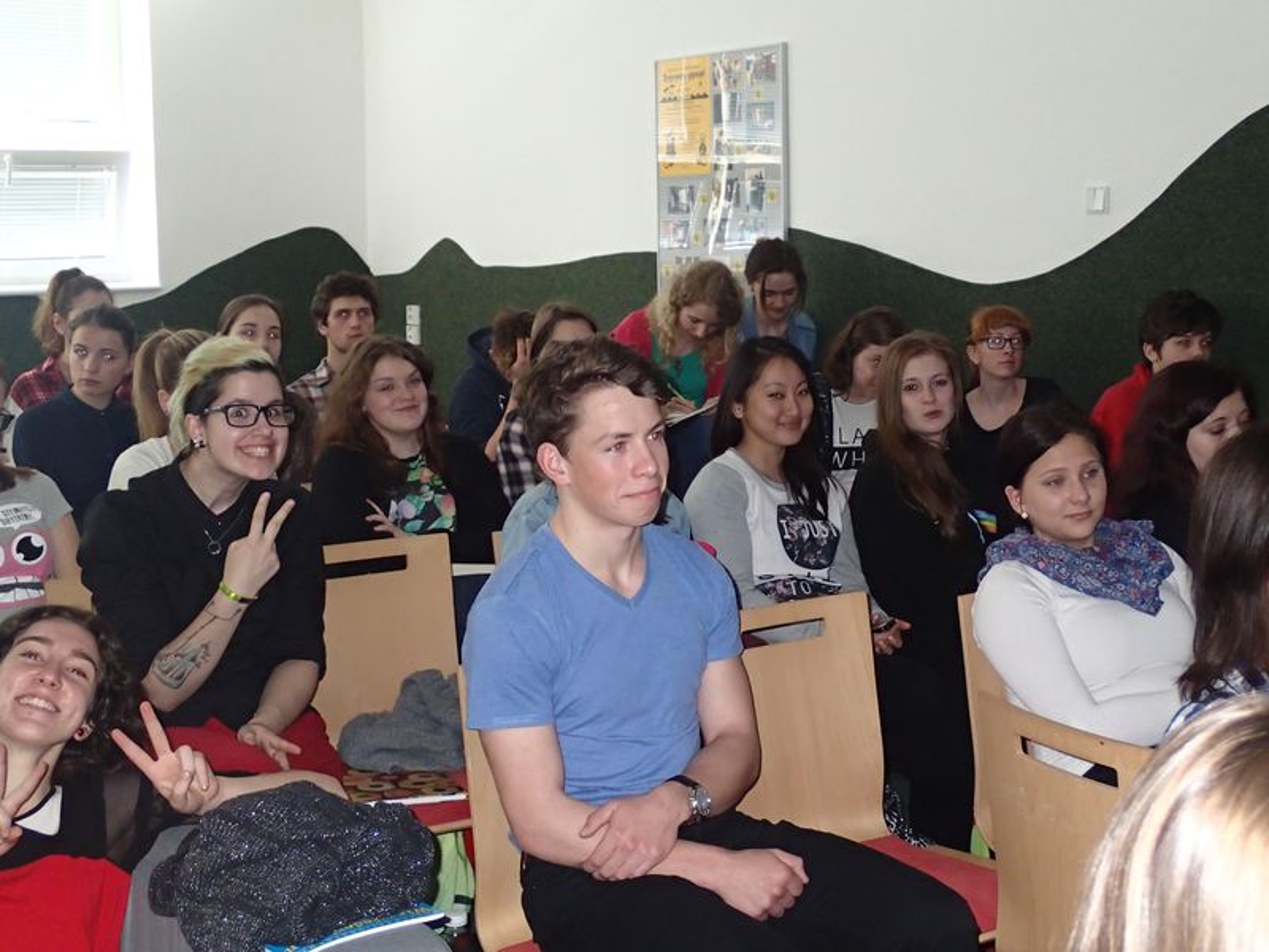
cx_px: 634
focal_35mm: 49
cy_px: 476
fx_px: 1796
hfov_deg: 38.9
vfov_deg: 29.7
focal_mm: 8.99
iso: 640
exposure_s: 1/50
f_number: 3.2
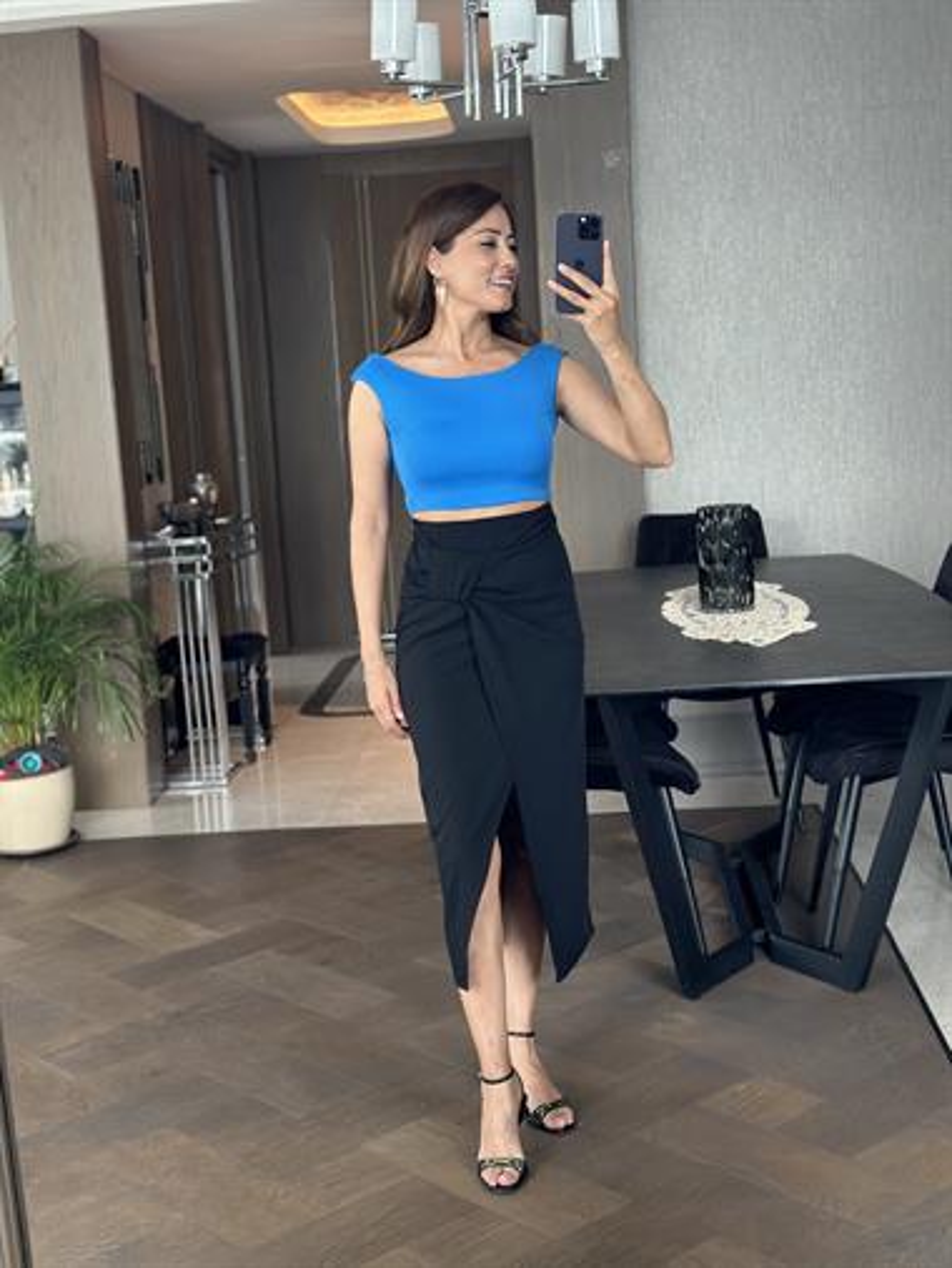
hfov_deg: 30.3
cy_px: 634
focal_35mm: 48
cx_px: 476
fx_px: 1759
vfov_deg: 39.6
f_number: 1.78
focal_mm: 6.86
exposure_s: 1/60
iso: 200
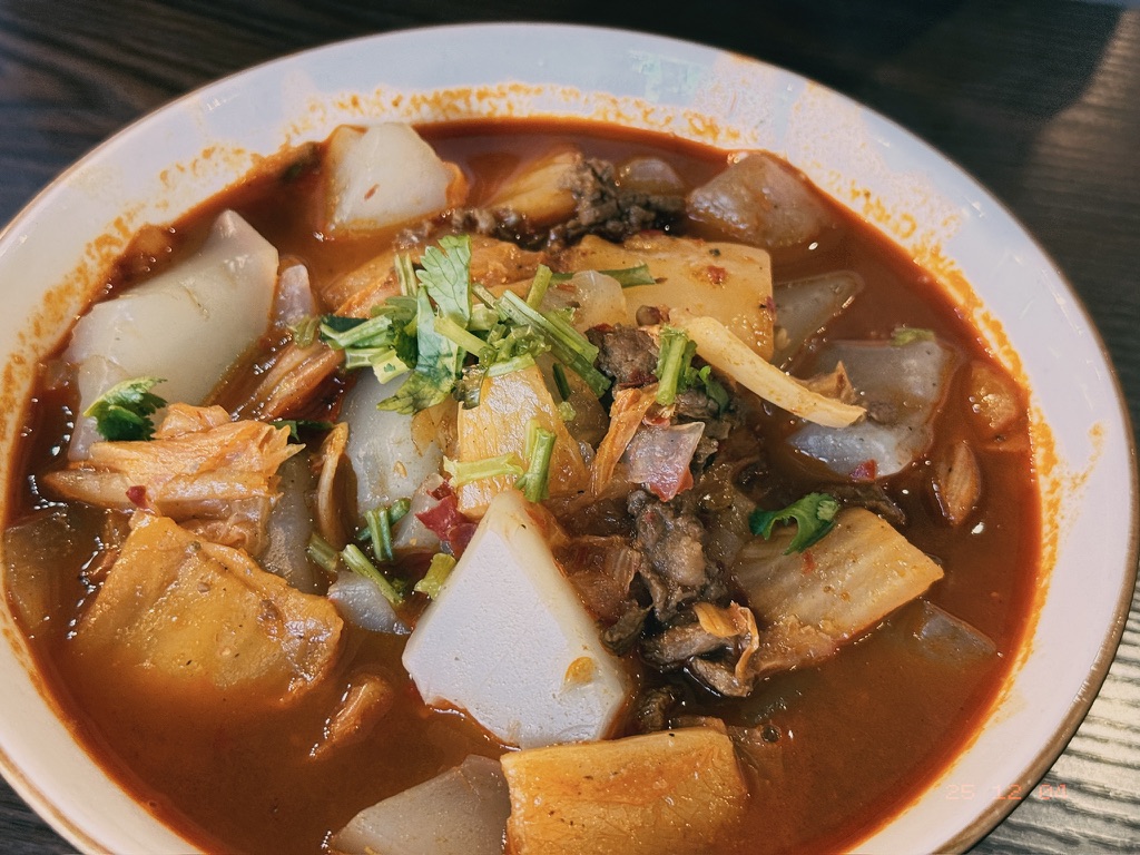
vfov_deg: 30.3
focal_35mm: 48
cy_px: 428
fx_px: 1581
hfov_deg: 39.7
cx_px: 570
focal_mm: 6.76
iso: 250
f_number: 1.78
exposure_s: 1/50
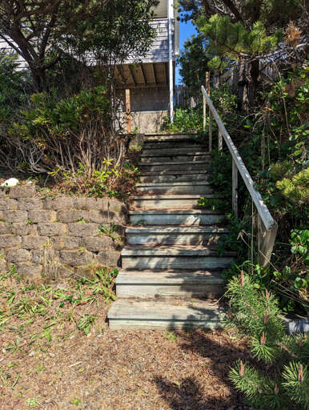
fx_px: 285
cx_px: 154
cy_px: 205
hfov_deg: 57.0
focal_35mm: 24
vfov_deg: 71.5
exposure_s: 1/1068
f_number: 1.85
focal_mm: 6.81
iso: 42
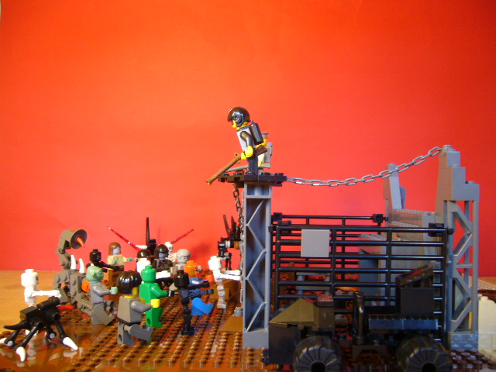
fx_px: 502
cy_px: 186
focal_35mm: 35
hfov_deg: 52.6
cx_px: 248
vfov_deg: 40.7
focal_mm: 5.8
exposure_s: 1/15
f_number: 2.8
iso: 100
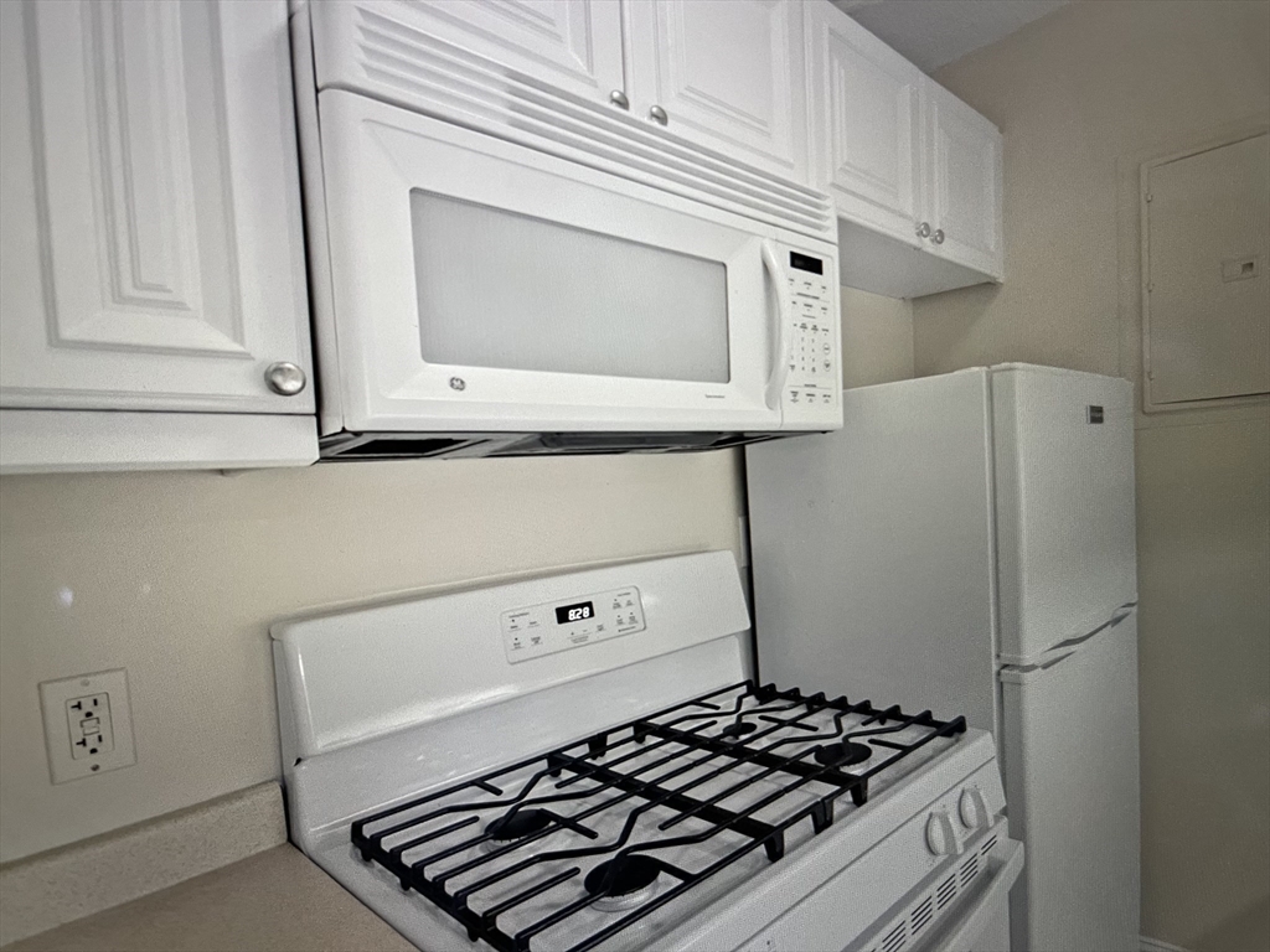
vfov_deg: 53.1
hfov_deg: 67.3
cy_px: 476
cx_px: 635
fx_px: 954
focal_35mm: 26
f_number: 1.6
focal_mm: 5.1
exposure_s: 1/60
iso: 250
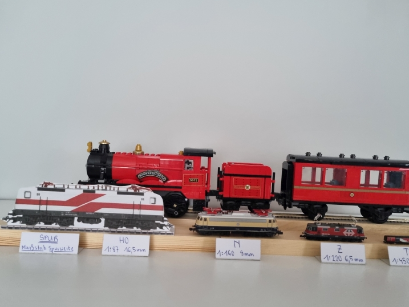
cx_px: 214
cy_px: 160
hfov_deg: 61.6
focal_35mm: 29
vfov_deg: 48.2
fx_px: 343
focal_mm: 5.4
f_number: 1.8
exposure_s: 1/50
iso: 640
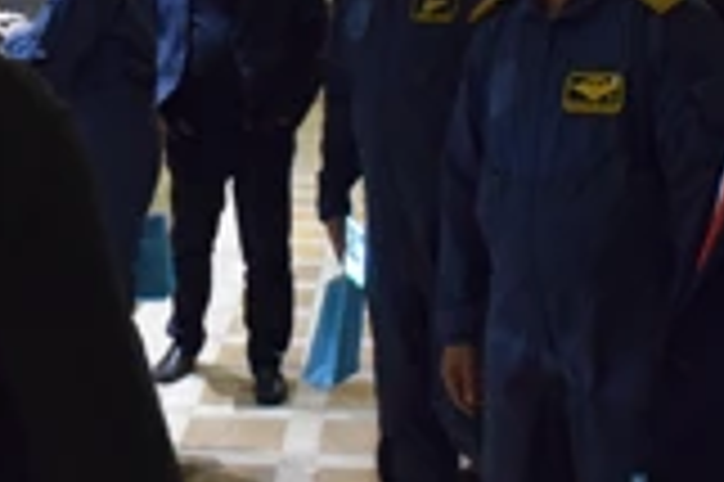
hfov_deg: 27.2
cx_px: 256
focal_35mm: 74
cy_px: -2
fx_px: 1487
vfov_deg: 17.9
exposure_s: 1/40
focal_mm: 18
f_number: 3.5
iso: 6400
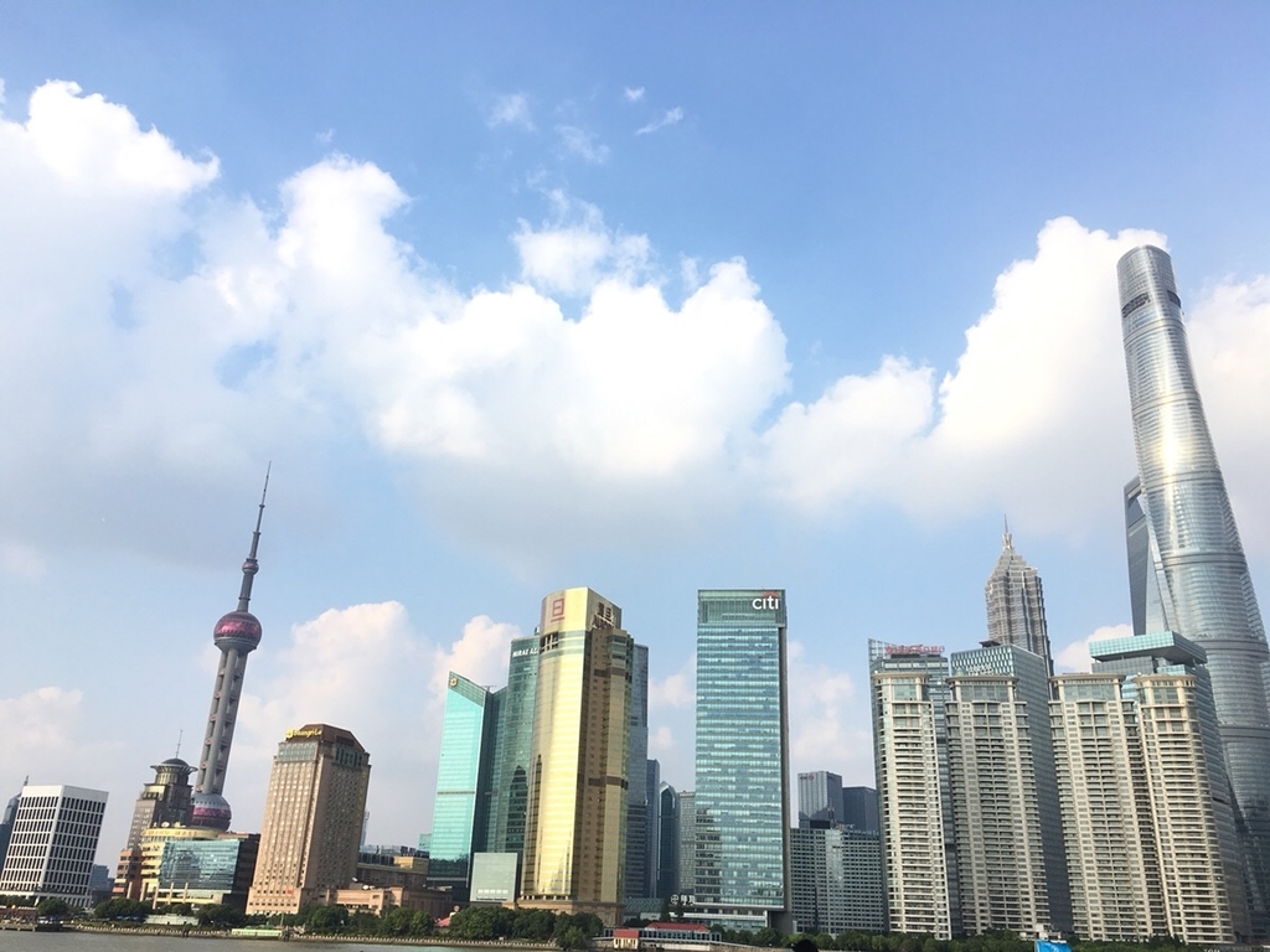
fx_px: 1064
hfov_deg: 61.7
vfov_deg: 48.2
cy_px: 476
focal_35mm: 29
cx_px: 635
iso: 25
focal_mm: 4.15
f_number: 2.2
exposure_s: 1/1451
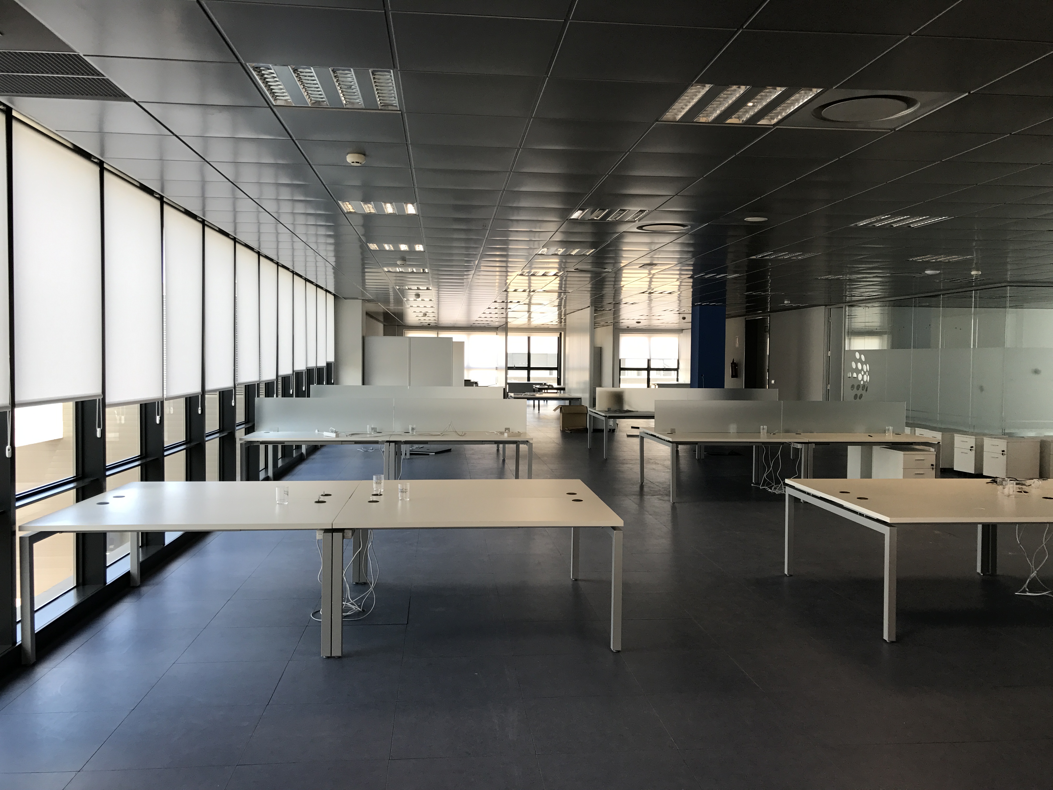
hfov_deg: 63.4
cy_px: 395
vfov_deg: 49.7
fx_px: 852
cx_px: 526
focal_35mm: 28
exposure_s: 1/100
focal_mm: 3.99
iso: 20
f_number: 1.8
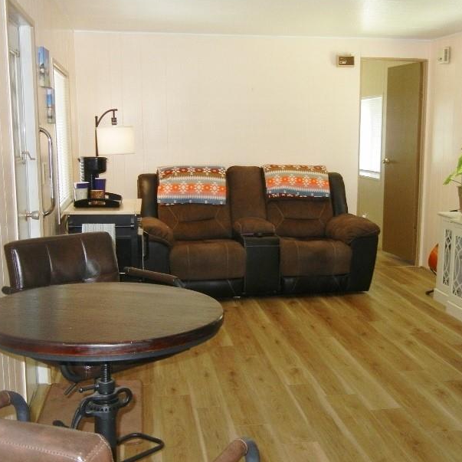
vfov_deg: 37.5
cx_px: 259
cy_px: 247
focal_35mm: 45
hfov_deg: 37.5
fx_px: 679
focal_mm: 5.4
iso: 213
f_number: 3.5
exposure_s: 1/30
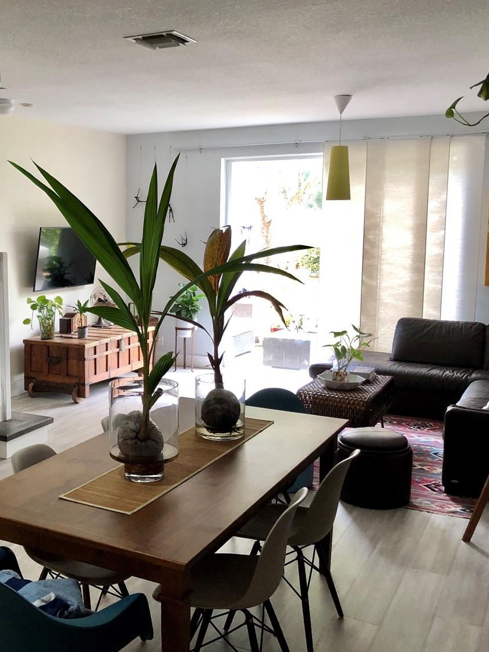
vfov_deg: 46.8
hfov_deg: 35.0
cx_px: 111
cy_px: 322
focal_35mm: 40
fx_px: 753
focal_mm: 4
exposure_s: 1/31
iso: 40
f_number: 1.8
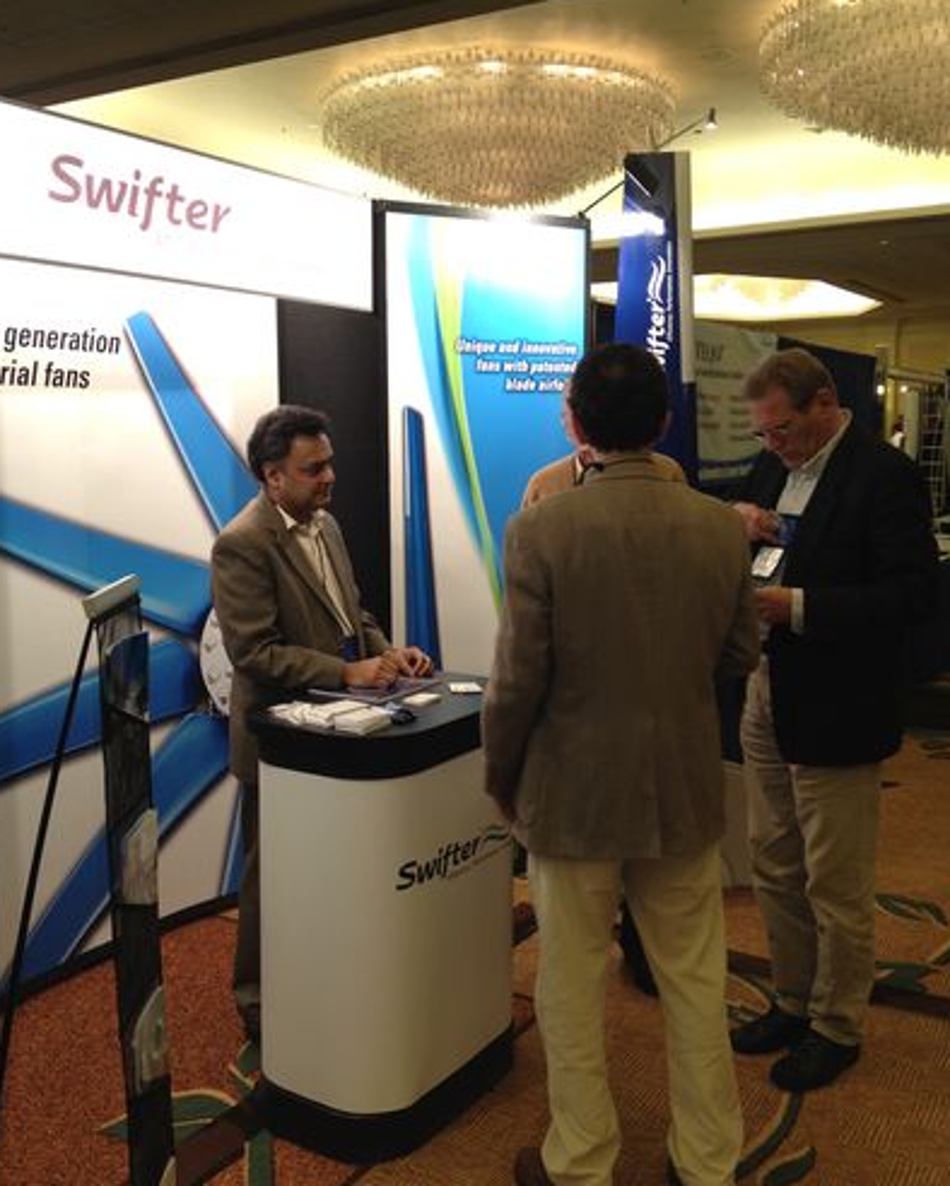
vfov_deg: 49.0
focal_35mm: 37
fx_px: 1300
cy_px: 556
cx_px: 470
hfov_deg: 40.2
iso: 100
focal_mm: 4.28
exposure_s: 1/24
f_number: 2.4
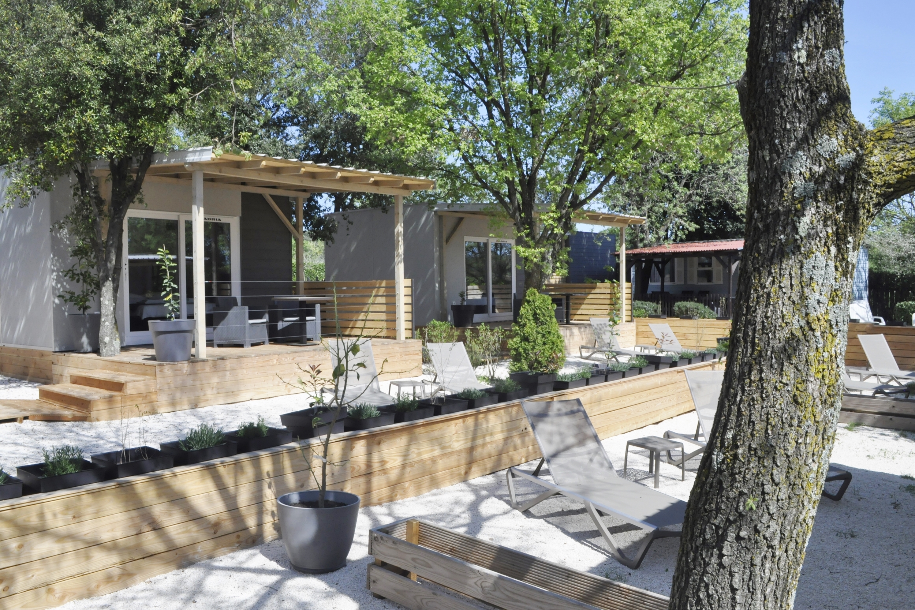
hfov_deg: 67.4
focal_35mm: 27
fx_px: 686
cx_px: 458
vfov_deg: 47.9
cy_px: 305
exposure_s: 1/200
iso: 800
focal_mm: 18
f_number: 14
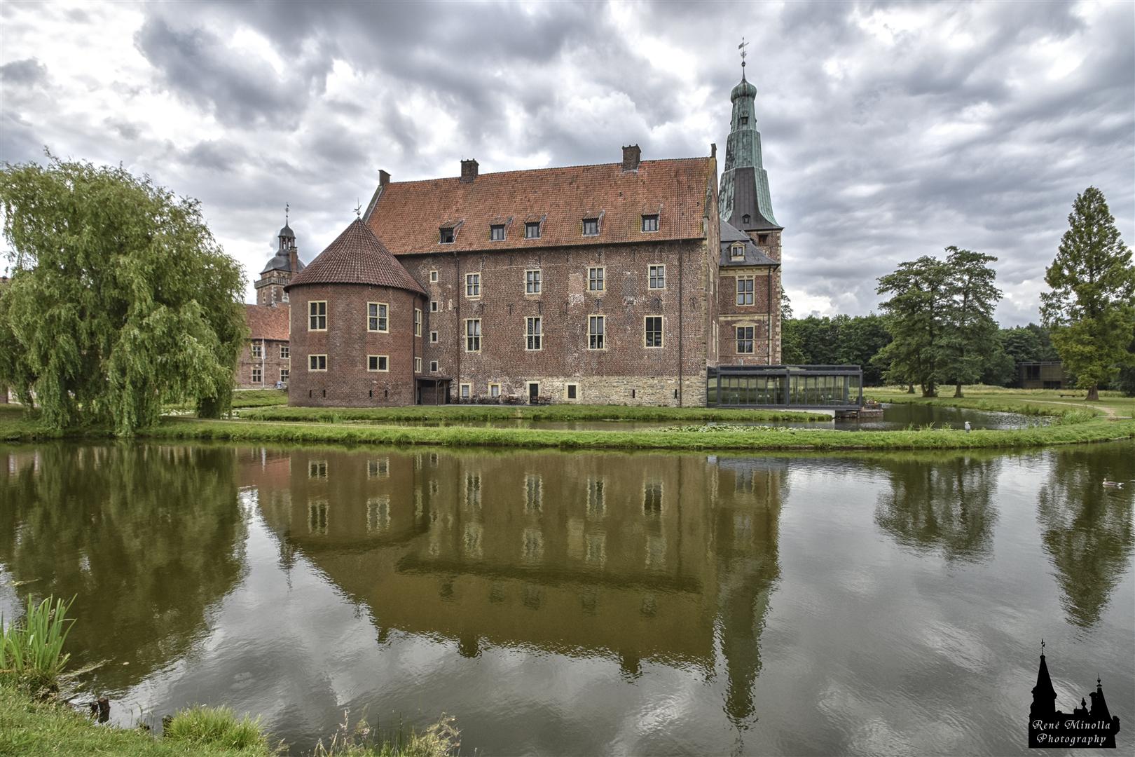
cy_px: 378
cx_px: 568
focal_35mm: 17
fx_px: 544
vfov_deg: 69.7
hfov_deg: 92.4
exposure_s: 1/320
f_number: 9
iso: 200
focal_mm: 11.5
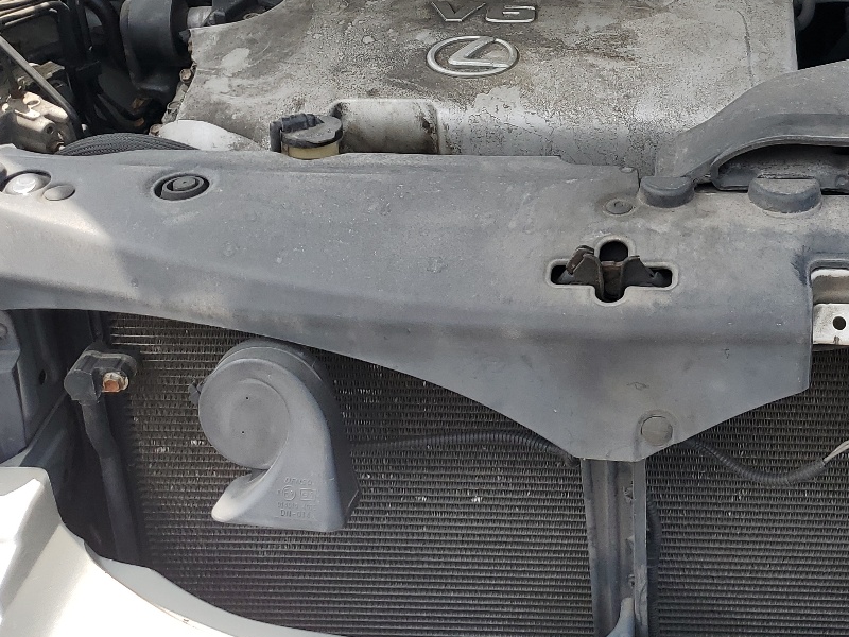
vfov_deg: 27.3
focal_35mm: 52
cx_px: 679
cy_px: 100
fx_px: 1275
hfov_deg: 35.6
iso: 50
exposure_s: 1/1250
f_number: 1.5
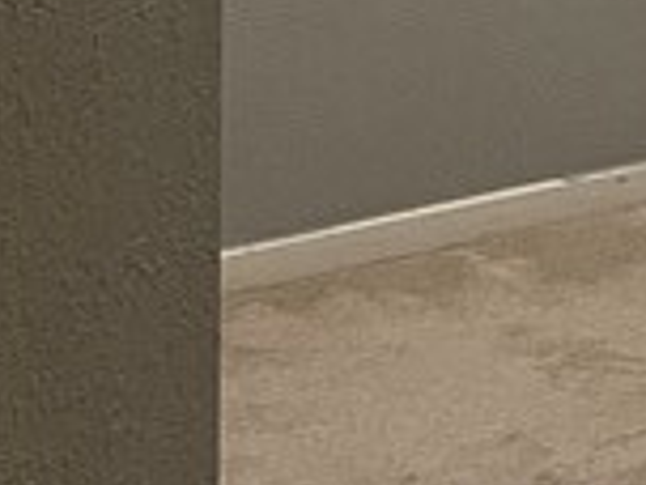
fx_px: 3266
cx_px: 1207
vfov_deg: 7.6
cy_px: -885
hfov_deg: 10.5
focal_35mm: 175
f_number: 1.6
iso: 125
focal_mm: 5.1
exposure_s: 1/60
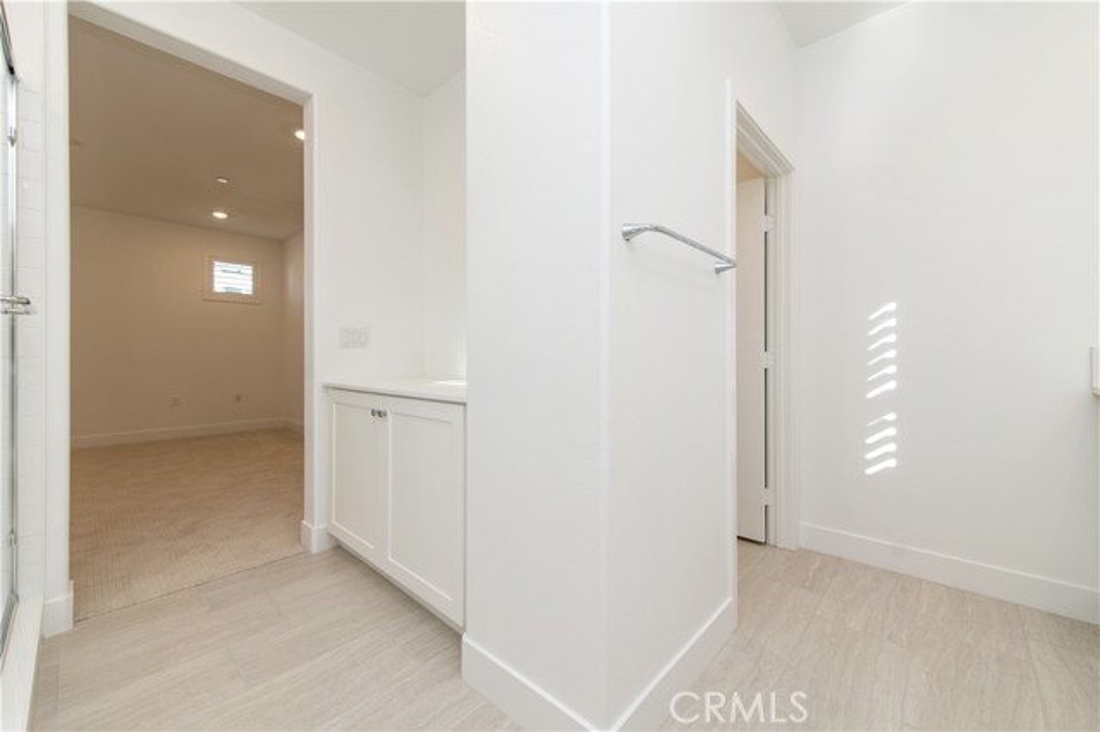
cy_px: 366
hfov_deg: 104.3
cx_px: 550
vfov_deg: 81.1
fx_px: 428
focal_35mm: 14
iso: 200
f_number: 4
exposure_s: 1/60
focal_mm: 14
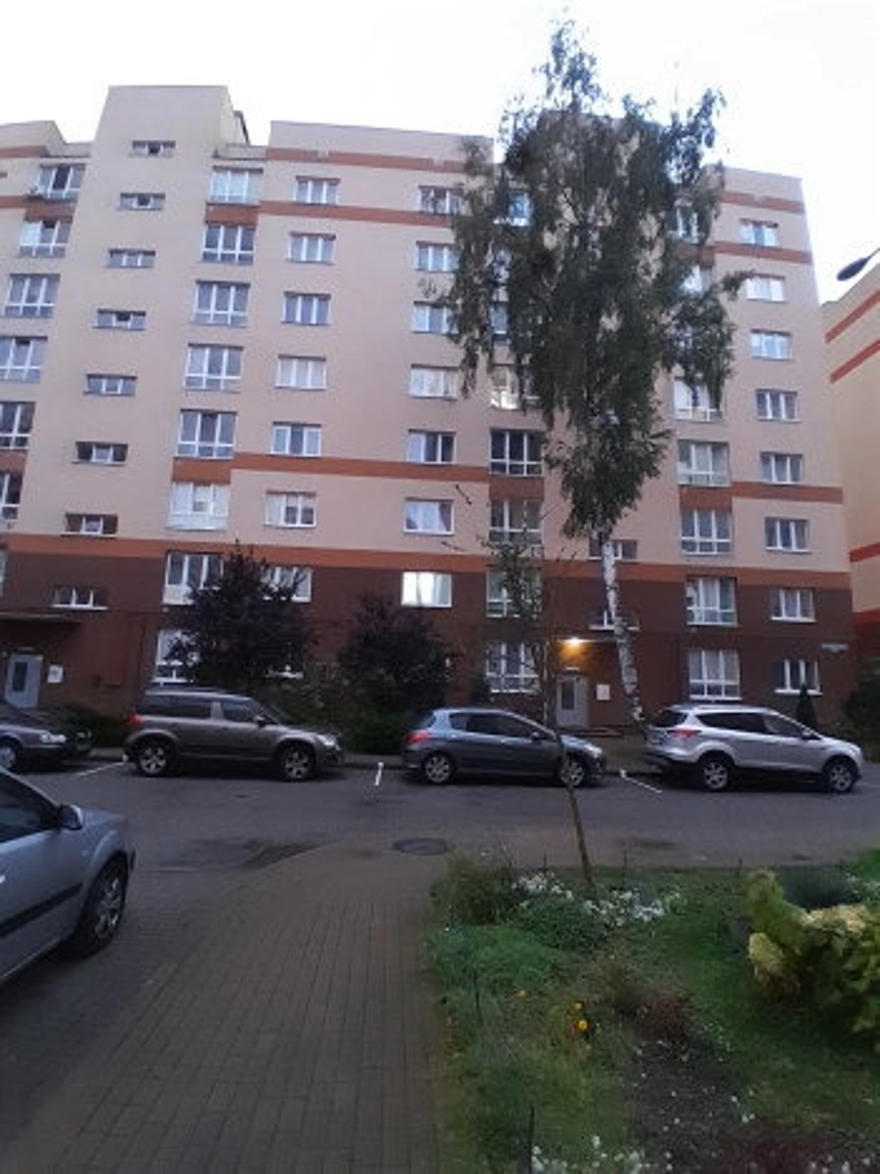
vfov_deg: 91.0
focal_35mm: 17
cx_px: 440
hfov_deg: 74.7
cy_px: 587
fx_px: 576
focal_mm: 1.46
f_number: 2.2
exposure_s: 1/20
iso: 400
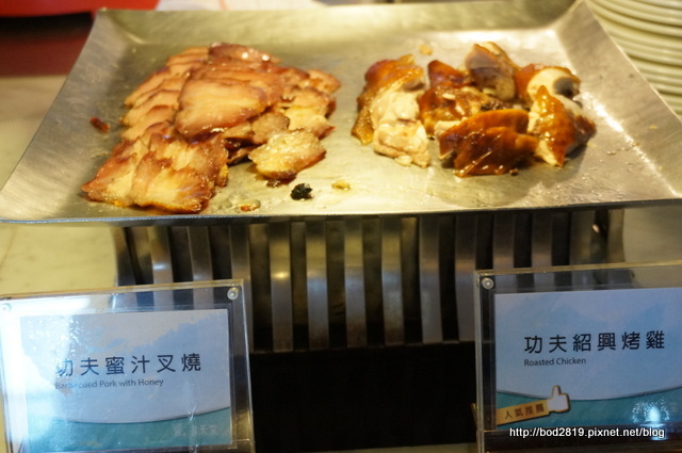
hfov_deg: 40.0
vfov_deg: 27.2
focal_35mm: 50
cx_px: 341
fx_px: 937
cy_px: 226
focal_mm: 33
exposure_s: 1/160
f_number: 5
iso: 2500
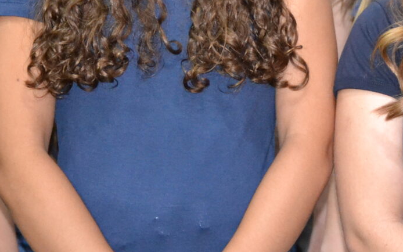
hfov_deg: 9.5
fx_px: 2417
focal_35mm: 220
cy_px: -35
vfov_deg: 5.9
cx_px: 321
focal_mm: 52
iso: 3200
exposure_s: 1/60
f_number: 4.8
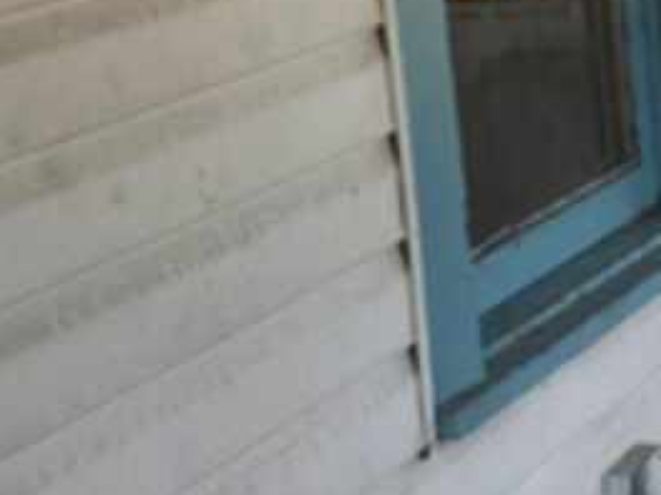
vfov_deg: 13.0
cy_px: -58
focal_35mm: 112
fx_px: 2138
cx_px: 1445
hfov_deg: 13.9
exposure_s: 1/180
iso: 80
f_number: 1.8
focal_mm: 5.54
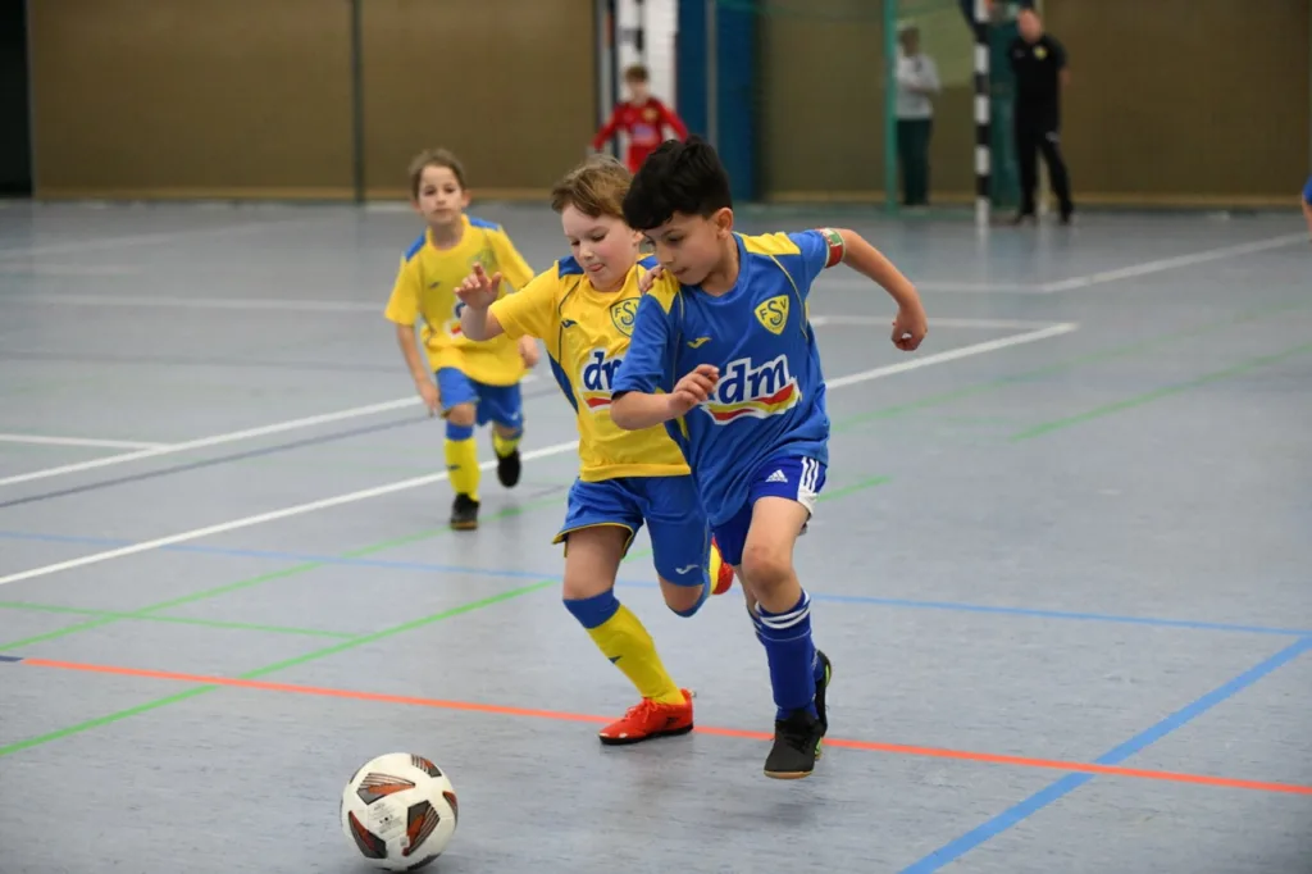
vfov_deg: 15.9
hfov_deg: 23.7
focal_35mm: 86
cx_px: 656
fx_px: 3133
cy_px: 437
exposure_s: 1/1250
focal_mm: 86
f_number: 2.8
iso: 8000
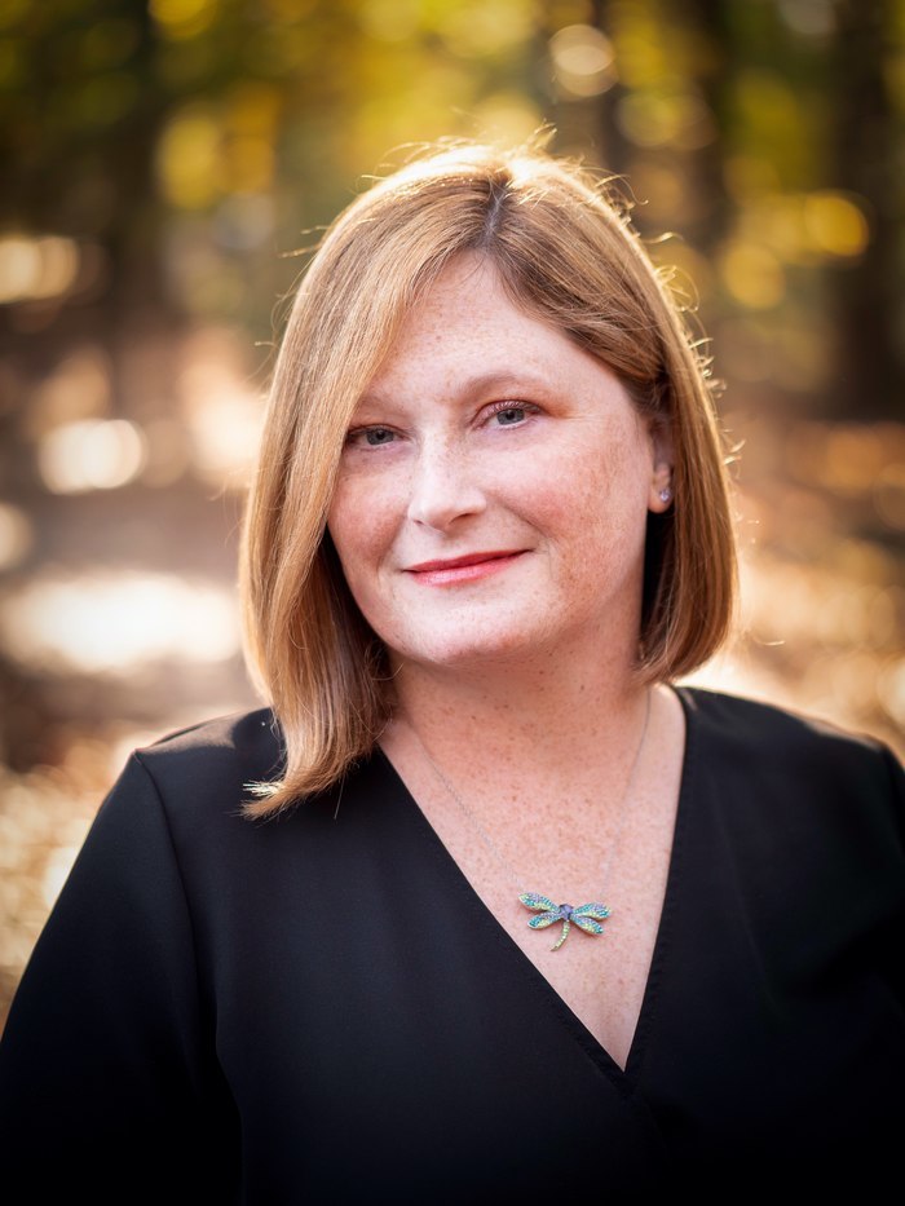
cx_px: 452
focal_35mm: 86
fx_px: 2997
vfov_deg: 22.8
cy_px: 603
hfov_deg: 17.2
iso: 200
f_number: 1.2
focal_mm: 43
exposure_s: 1/320
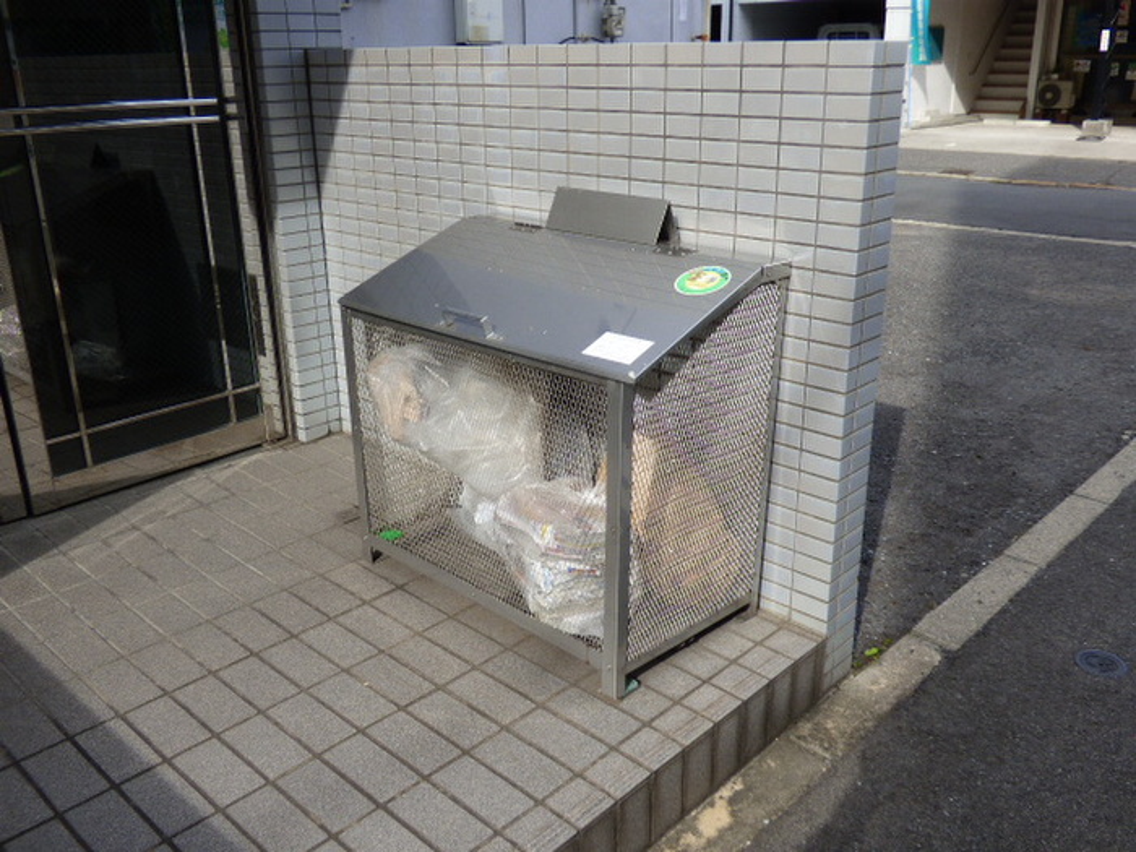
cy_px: 426
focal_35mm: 30
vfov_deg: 46.8
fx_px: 985
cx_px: 568
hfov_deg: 60.0
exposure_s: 1/400
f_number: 3.3
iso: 100
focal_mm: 5.29
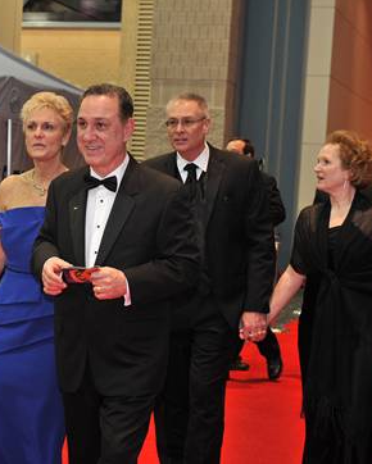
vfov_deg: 20.4
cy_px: 231
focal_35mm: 94
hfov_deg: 16.2
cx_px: 68
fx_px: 1293
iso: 1600
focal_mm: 66
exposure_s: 1/125
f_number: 5.6
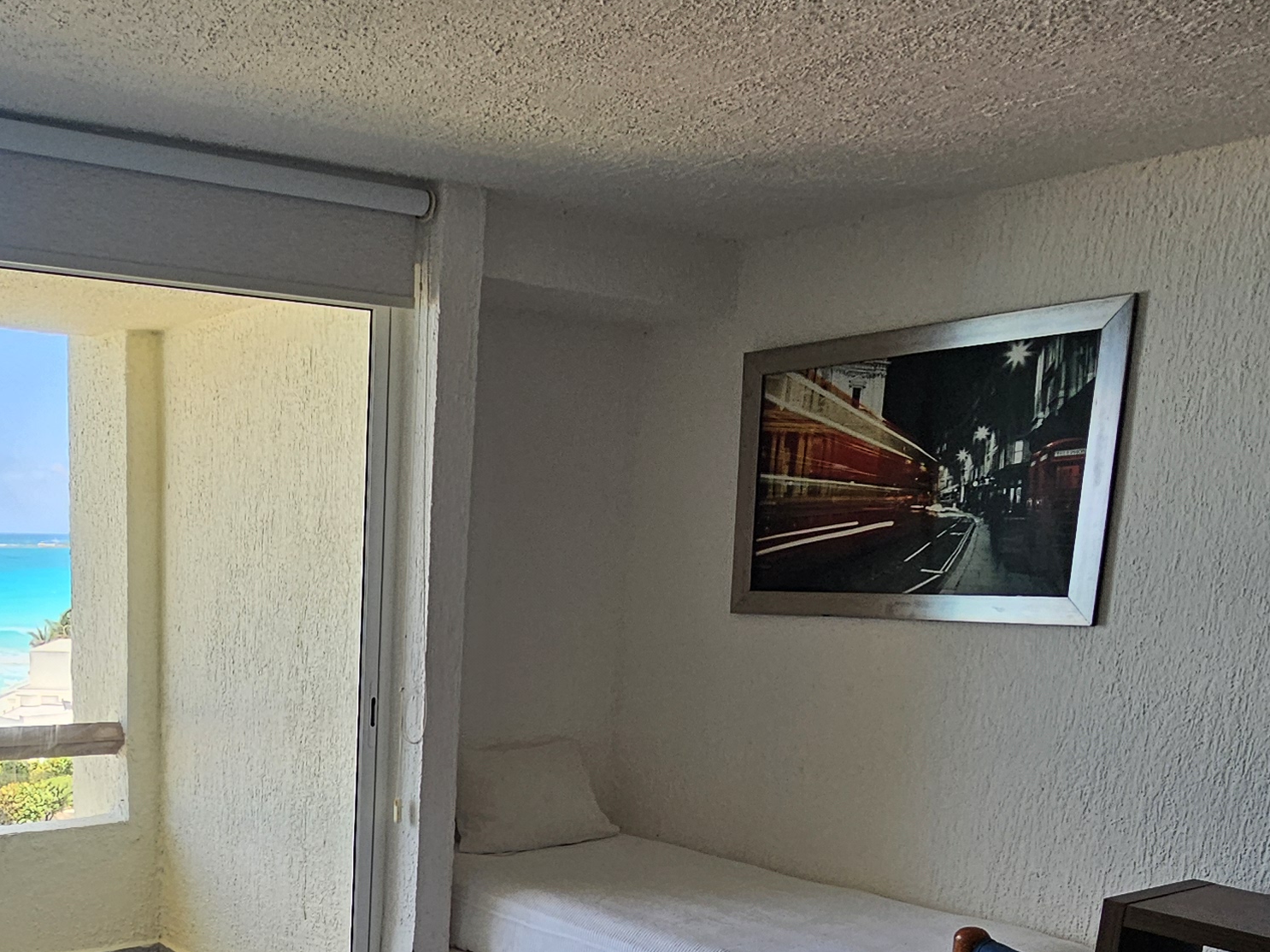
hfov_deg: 50.0
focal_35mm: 35
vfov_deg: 37.9
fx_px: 1284
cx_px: 286
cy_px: 864
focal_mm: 2.2
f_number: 2.2
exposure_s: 1/323
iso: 50
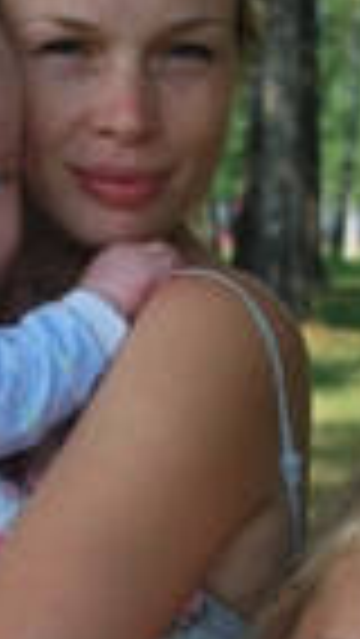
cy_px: 558
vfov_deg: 12.6
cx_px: 56
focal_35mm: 170
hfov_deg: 7.1
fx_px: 2882
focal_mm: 34
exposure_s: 1/125
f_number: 5.6
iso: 100
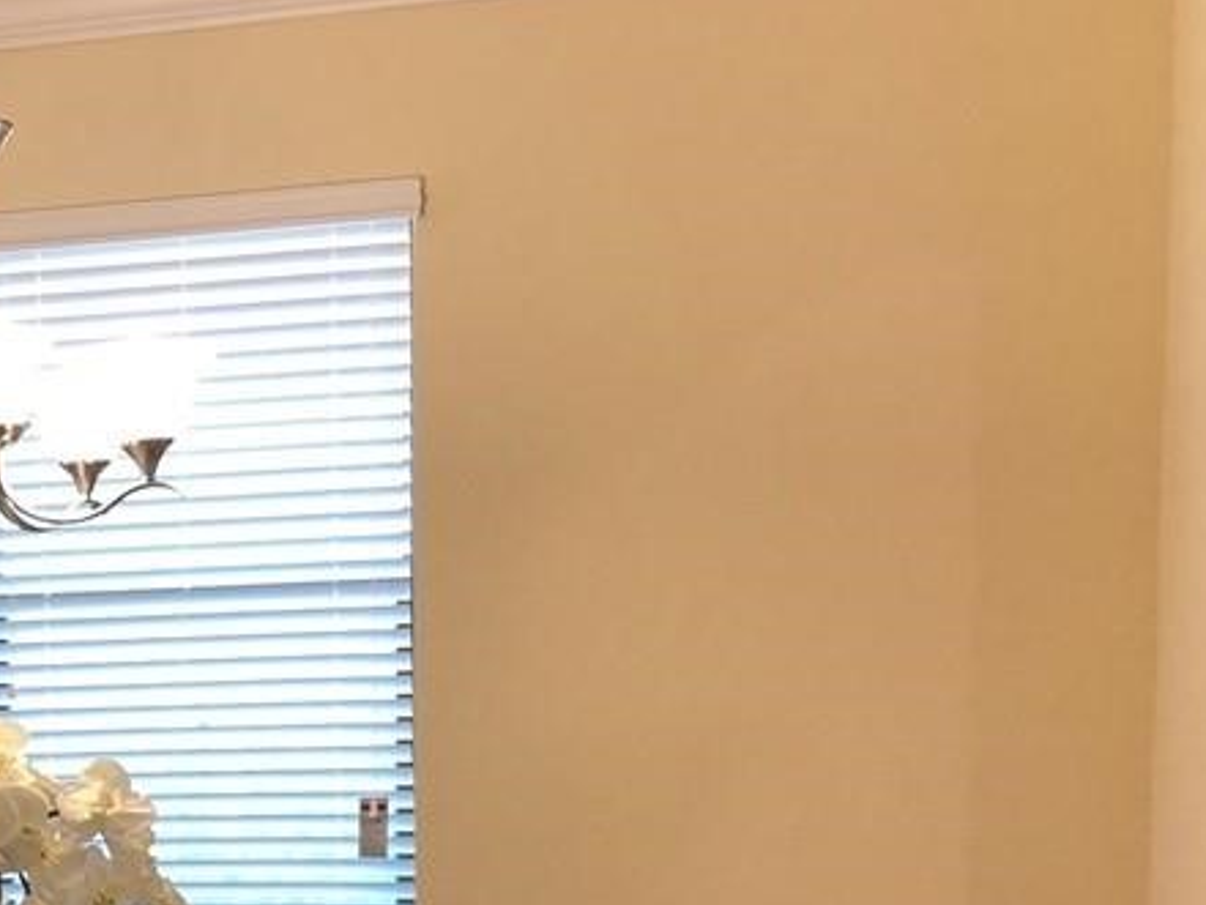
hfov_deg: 27.9
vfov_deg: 21.4
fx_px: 2265
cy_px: 998
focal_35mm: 65
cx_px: -25
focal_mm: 4
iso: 40
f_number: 1.8
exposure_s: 1/24
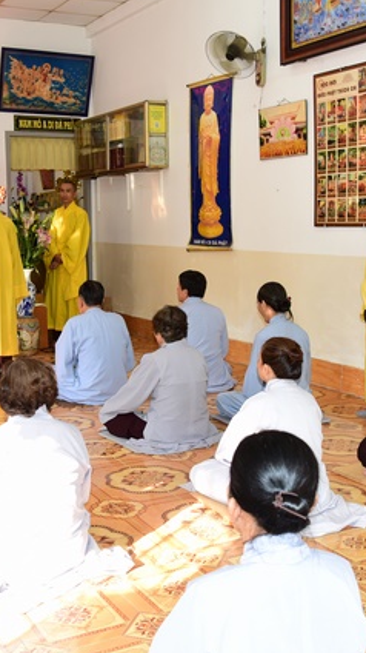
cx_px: 141
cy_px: 330
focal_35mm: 45
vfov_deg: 45.5
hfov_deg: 26.4
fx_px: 778
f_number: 5
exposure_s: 1/100
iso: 1000
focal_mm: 28
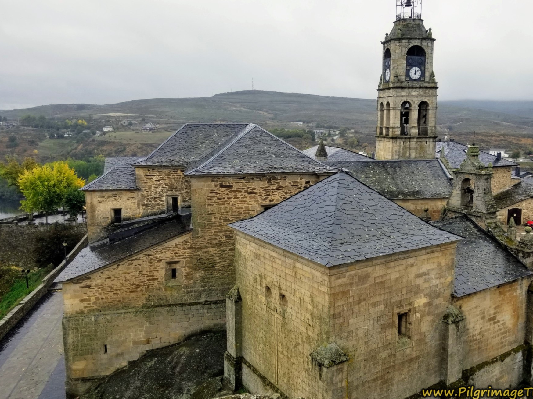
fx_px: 462
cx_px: 306
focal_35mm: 30
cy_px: 175
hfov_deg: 59.7
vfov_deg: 46.7
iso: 50
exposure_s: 1/746
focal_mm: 4.3
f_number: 1.7
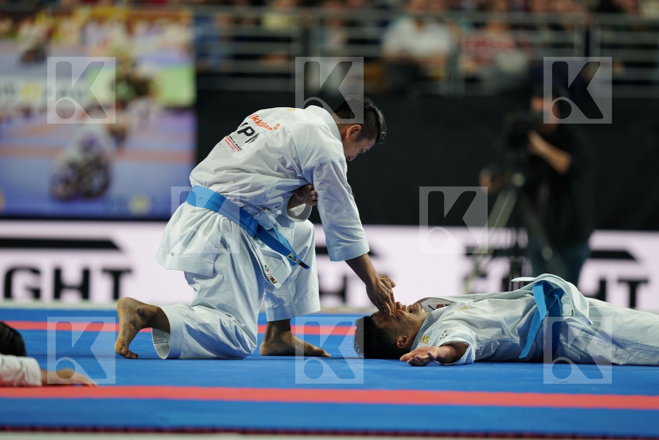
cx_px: 330
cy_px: 220
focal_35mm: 400
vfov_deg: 3.4
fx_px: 7322
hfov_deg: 5.2
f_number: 2.8
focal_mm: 400
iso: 1000
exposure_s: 1/500
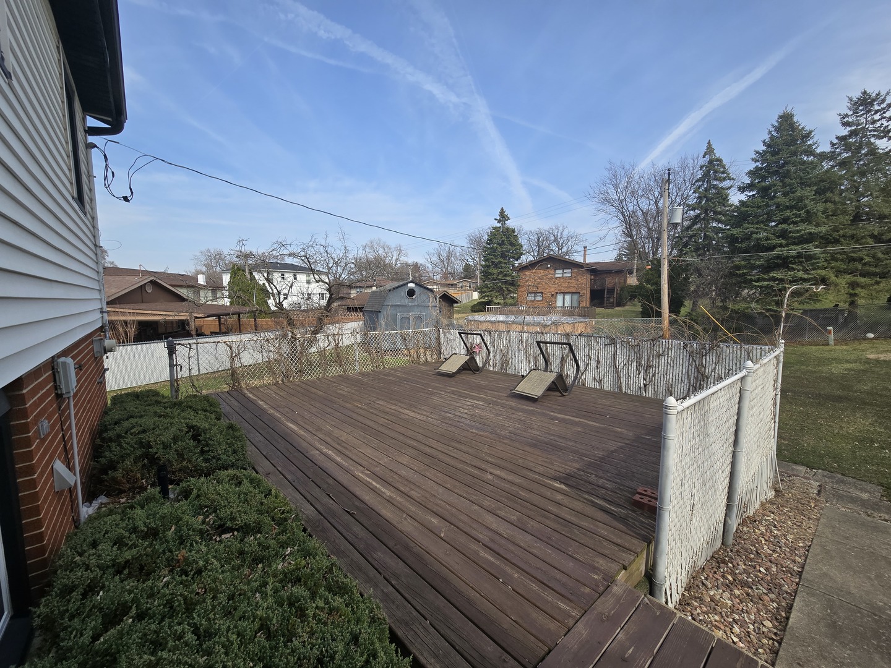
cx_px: 446
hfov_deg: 106.2
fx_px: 335
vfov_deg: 89.9
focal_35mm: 13
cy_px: 334
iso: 50
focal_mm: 2.2
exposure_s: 1/1559
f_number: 2.2
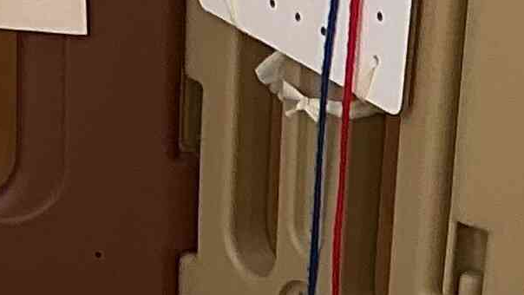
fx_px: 2932
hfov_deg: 9.9
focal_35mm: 211
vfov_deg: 5.1
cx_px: 814
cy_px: 1242
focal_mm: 3
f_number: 1.8
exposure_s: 1/367
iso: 25
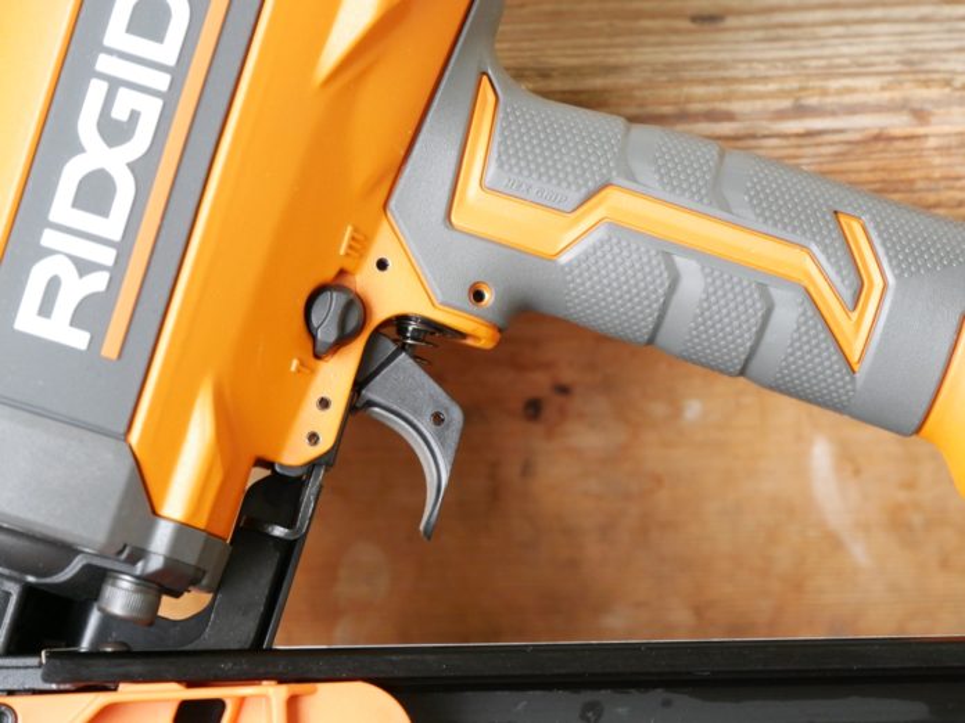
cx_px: 482
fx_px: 4070
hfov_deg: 13.5
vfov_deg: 10.2
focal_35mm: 146
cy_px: 362
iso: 2000
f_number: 5.4
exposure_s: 1/160
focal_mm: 73
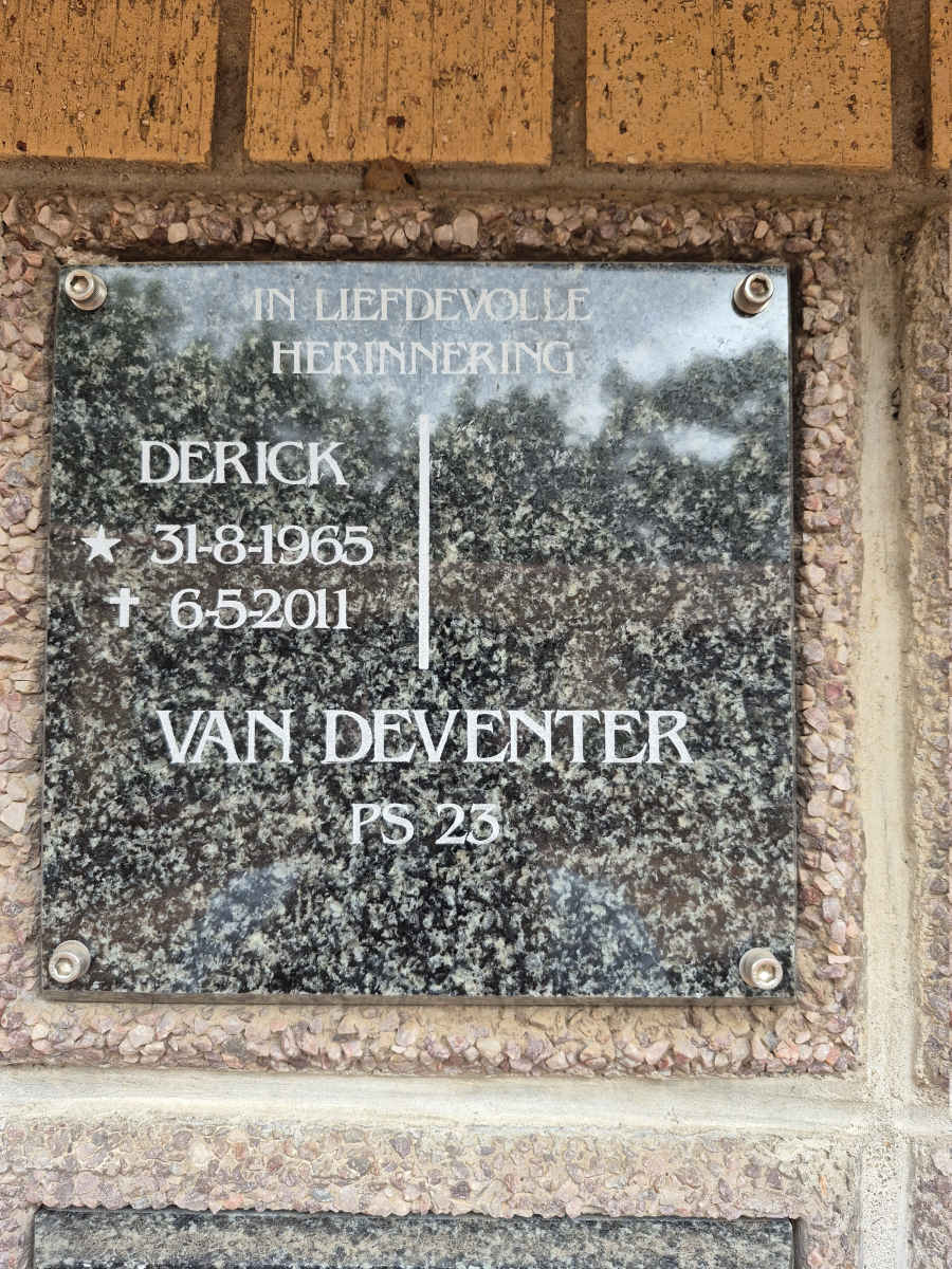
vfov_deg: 73.9
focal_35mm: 23
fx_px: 843
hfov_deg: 58.9
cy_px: 634
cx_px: 476
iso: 100
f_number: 1.8
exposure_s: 1/180
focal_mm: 5.4
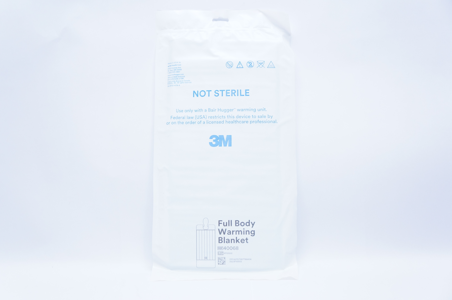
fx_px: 452
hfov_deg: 53.2
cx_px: 226
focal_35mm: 36
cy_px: 150
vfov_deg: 36.8
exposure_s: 1/200
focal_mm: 24
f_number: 4
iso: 1600
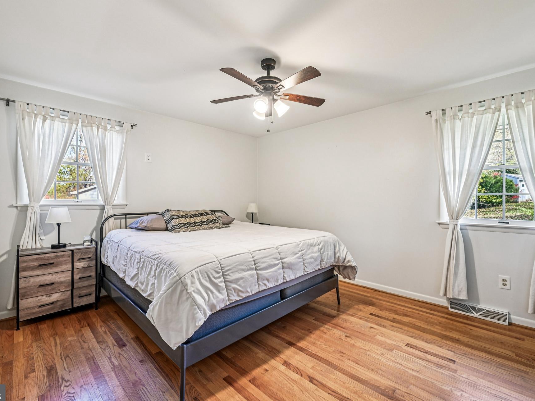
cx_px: 255
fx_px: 247
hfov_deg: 94.4
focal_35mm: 16
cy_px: 195
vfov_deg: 78.1
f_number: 8
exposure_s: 1/8
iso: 400
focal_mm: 14
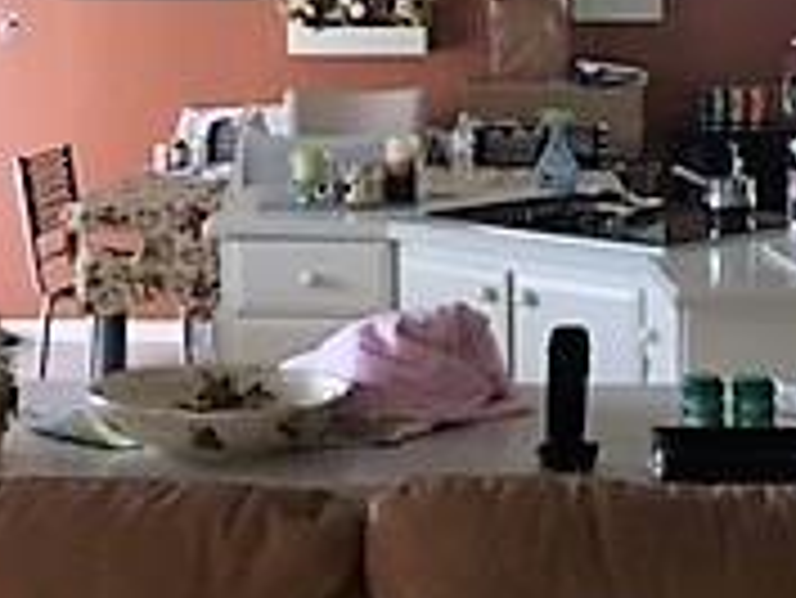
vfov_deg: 14.1
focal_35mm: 105
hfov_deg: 18.6
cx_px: 216
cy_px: 144
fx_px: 2416
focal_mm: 4.15
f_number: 2.2
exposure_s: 1/30
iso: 64
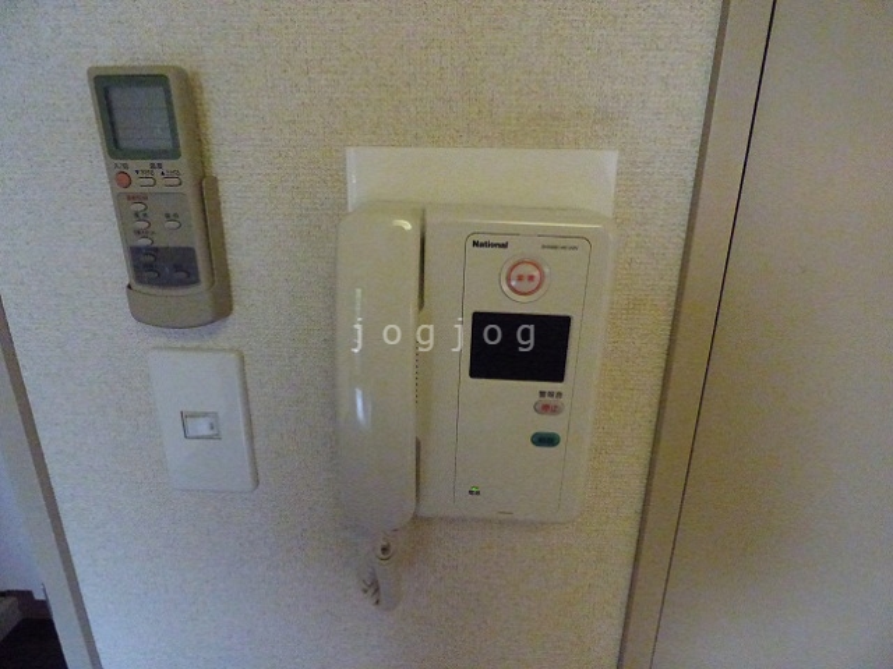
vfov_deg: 66.0
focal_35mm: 20
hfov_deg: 81.7
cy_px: 334
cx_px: 446
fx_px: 516
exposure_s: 1/500
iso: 3200
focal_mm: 3.58
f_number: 2.8
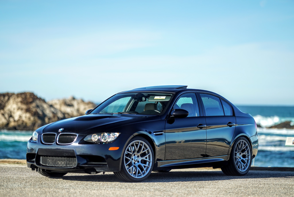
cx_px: 147
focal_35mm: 105
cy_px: 98
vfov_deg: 13.1
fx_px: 858
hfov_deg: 19.4
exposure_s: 1/4000
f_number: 1.4
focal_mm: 105
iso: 100
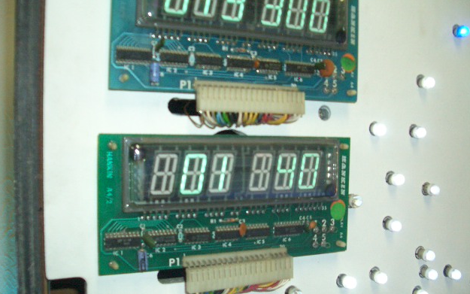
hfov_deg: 51.5
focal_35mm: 38
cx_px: 231
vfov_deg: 33.6
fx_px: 487
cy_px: 156
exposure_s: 1/60
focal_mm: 5.8
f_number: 2.6
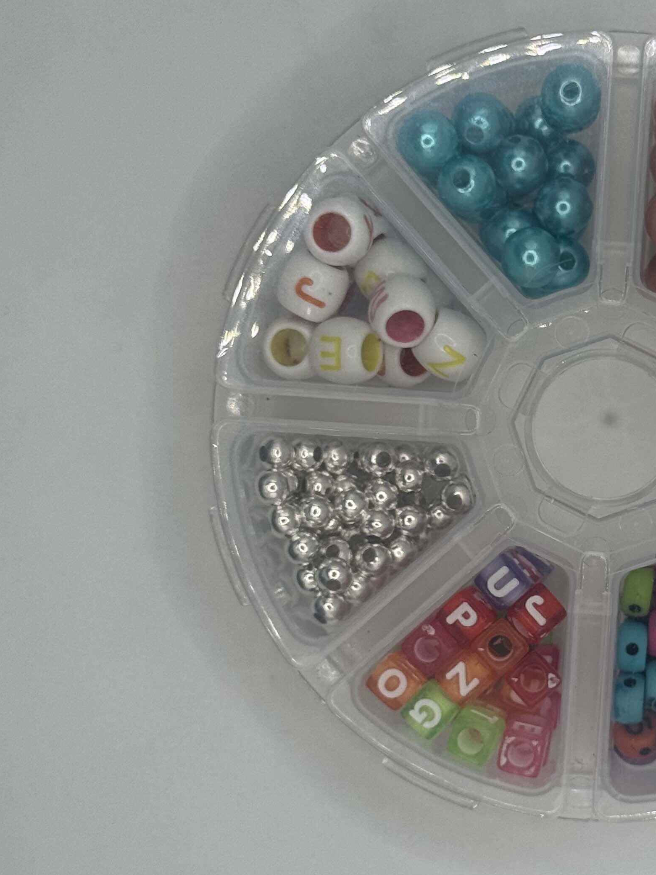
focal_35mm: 93
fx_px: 2350
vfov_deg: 21.1
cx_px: 560
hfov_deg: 15.7
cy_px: 497
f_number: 1.78
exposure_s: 1/495
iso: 64
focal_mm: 6.76
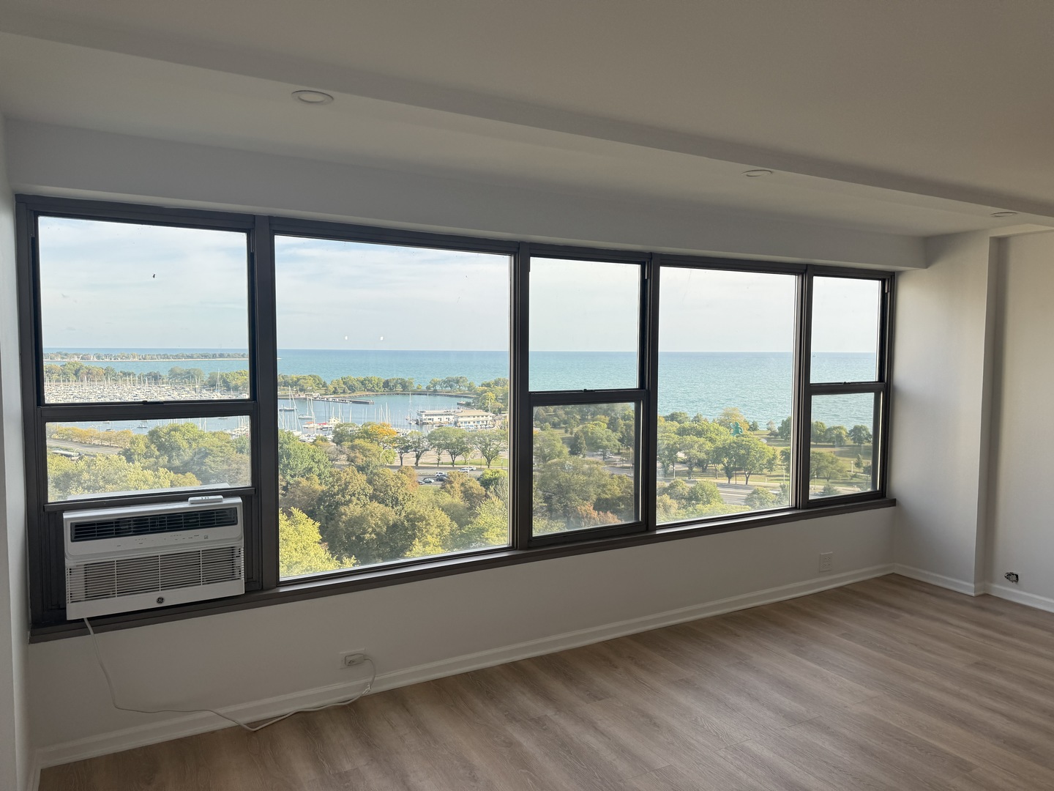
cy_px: 396
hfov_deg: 71.6
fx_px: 731
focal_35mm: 24
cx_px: 527
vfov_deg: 56.8
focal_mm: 6.76
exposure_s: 1/1010
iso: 80
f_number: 1.78
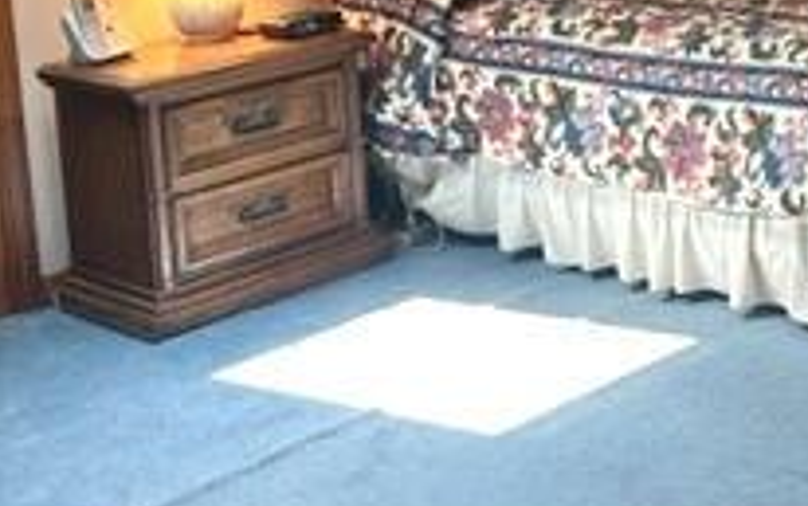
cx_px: 808
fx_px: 1741
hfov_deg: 24.9
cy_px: -63
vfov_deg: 16.0
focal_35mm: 79
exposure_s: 1/120
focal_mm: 6.86
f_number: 1.78
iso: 125
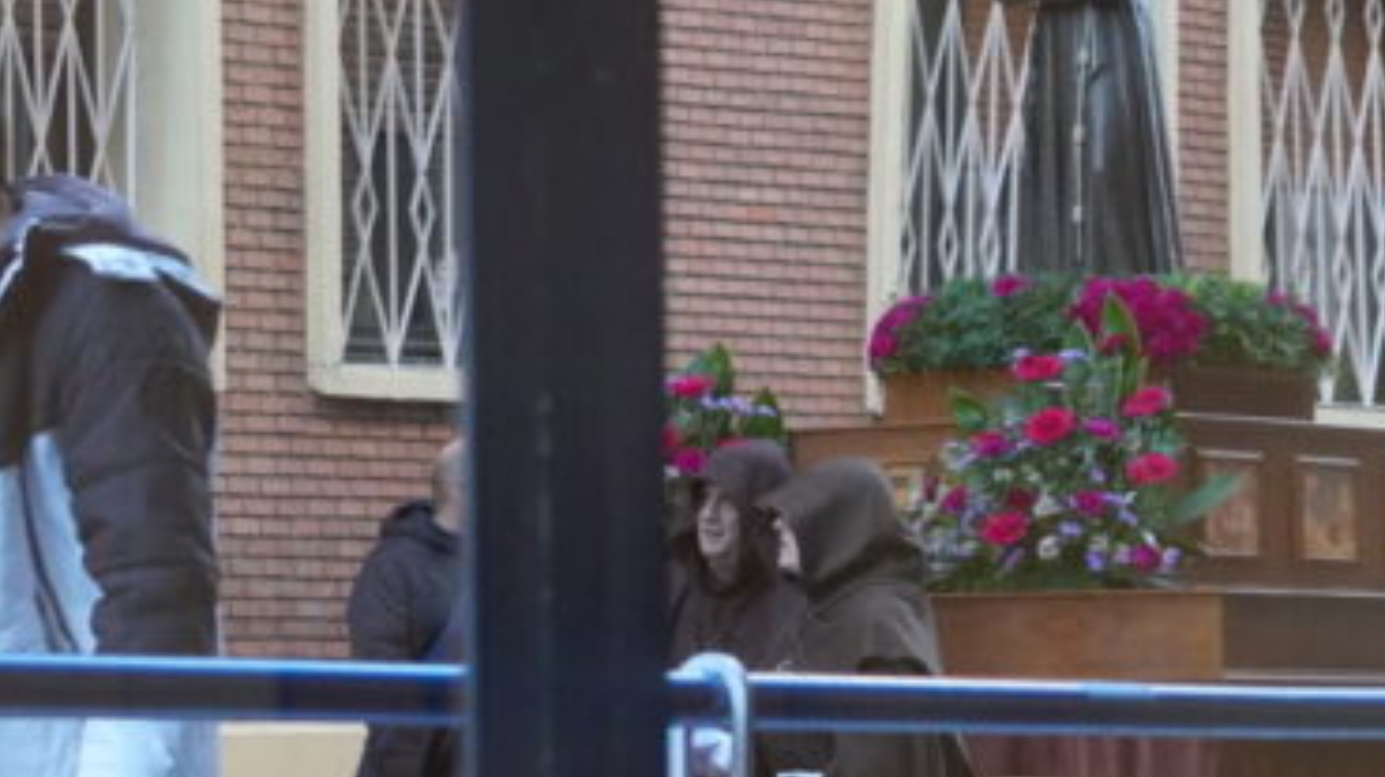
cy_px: 327
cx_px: 1077
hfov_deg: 11.9
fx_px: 6609
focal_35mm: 180
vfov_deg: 6.7
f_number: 4.5
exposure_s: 1/160
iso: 5000
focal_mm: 55
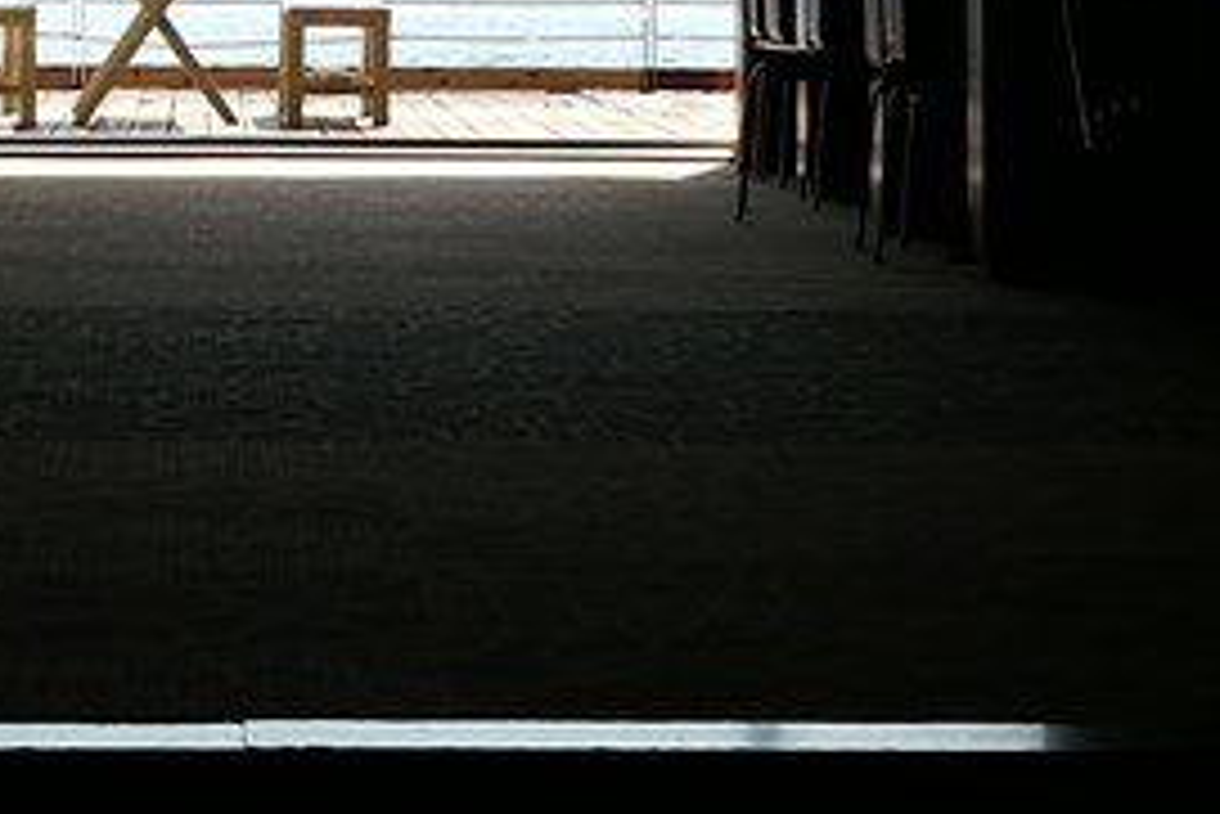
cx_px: 221
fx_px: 5052
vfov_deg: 9.0
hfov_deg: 13.7
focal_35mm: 149
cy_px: -360
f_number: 2.2
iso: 50
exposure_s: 1/633
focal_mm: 4.5
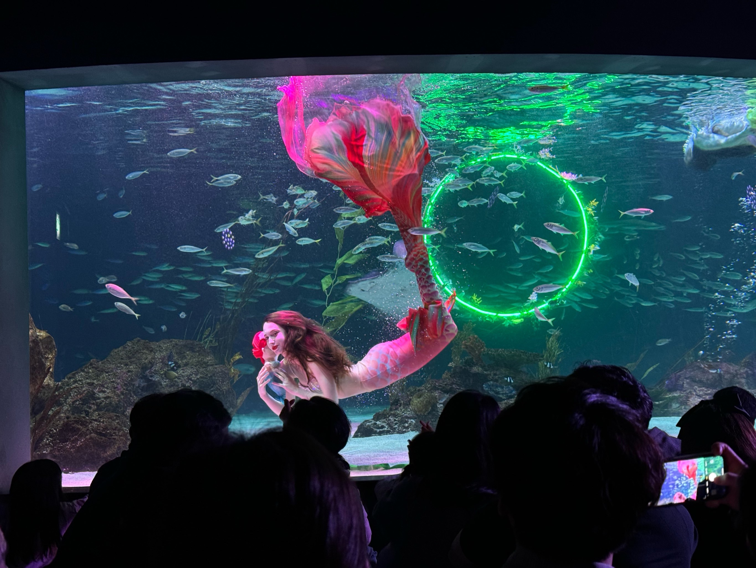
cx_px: 378
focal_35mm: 48
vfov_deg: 30.3
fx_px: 1048
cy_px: 284
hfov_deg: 39.7
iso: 160
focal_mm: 6.86
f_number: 1.78
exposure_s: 1/41
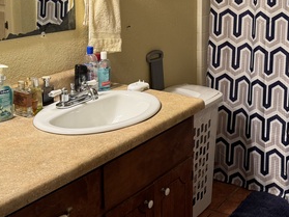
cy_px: 26
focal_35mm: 55
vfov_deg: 25.8
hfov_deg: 34.5
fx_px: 459
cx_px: 203
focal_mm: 6.76
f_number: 1.78
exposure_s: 1/60
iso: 160
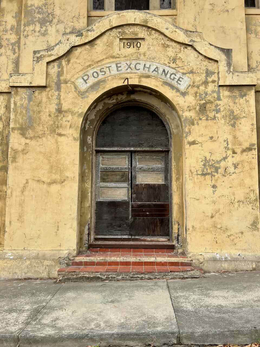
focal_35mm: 26
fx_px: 260
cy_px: 174
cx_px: 130
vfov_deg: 67.3
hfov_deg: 53.1
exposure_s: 1/1901
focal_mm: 5.7
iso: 50
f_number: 1.5
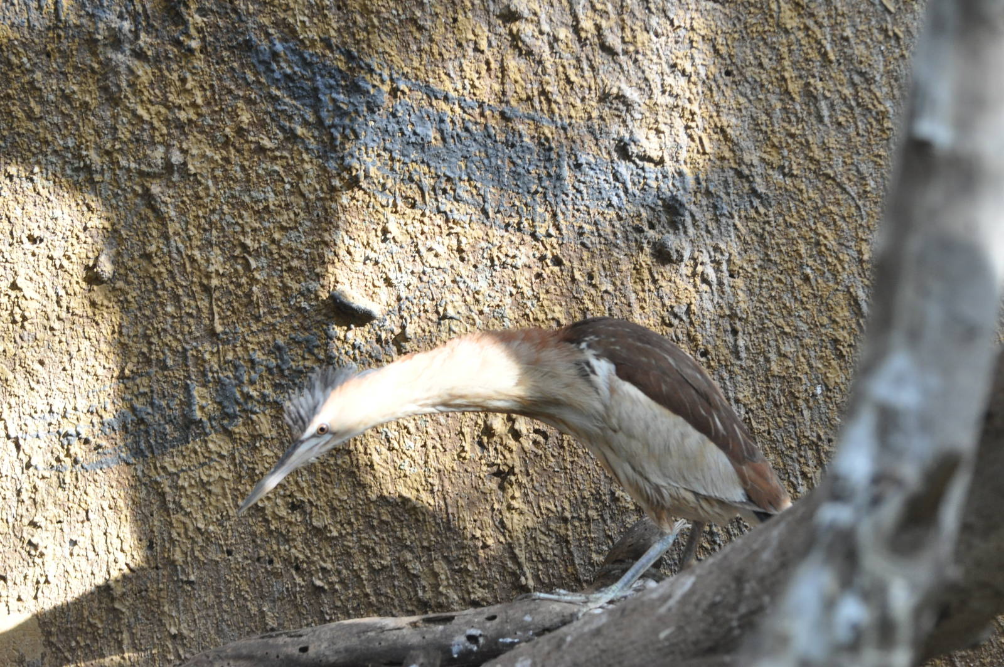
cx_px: 502
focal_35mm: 129
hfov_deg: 15.9
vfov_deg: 10.6
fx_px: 3594
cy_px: 334
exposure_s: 1/160
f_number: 4.5
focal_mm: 86
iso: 800
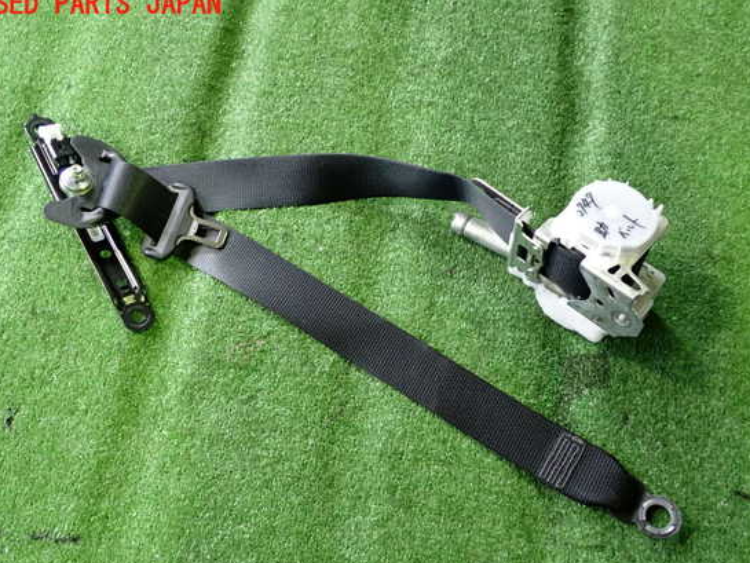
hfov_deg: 55.3
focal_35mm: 33
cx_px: 384
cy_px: 297
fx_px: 715
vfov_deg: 42.9
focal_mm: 5.4
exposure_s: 1/30
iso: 500
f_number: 2.3
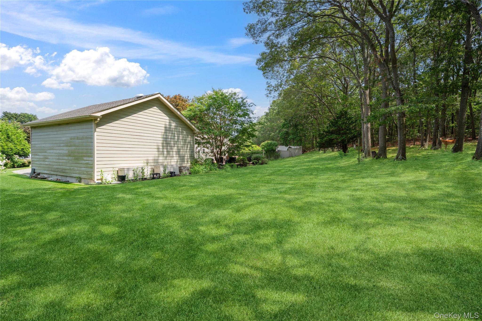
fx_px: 214
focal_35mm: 16
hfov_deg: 96.7
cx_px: 241
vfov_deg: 73.7
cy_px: 160
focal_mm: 16
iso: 160
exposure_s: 1/200
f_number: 5.6
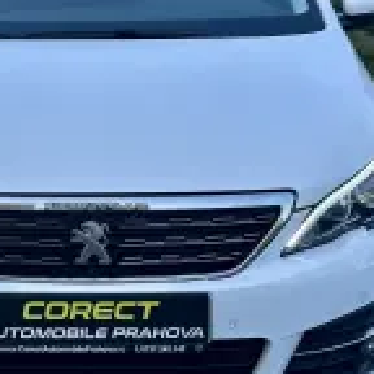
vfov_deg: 16.4
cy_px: 174
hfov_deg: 16.3
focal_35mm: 106
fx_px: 1296
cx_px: 73
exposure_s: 1/1848
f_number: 1.78
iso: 64
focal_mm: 6.86
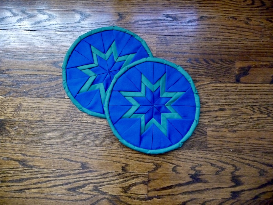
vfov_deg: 49.8
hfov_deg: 63.4
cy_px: 102
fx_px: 221
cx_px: 136
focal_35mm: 28
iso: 800
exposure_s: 1/30
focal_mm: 4.7
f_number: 3.3
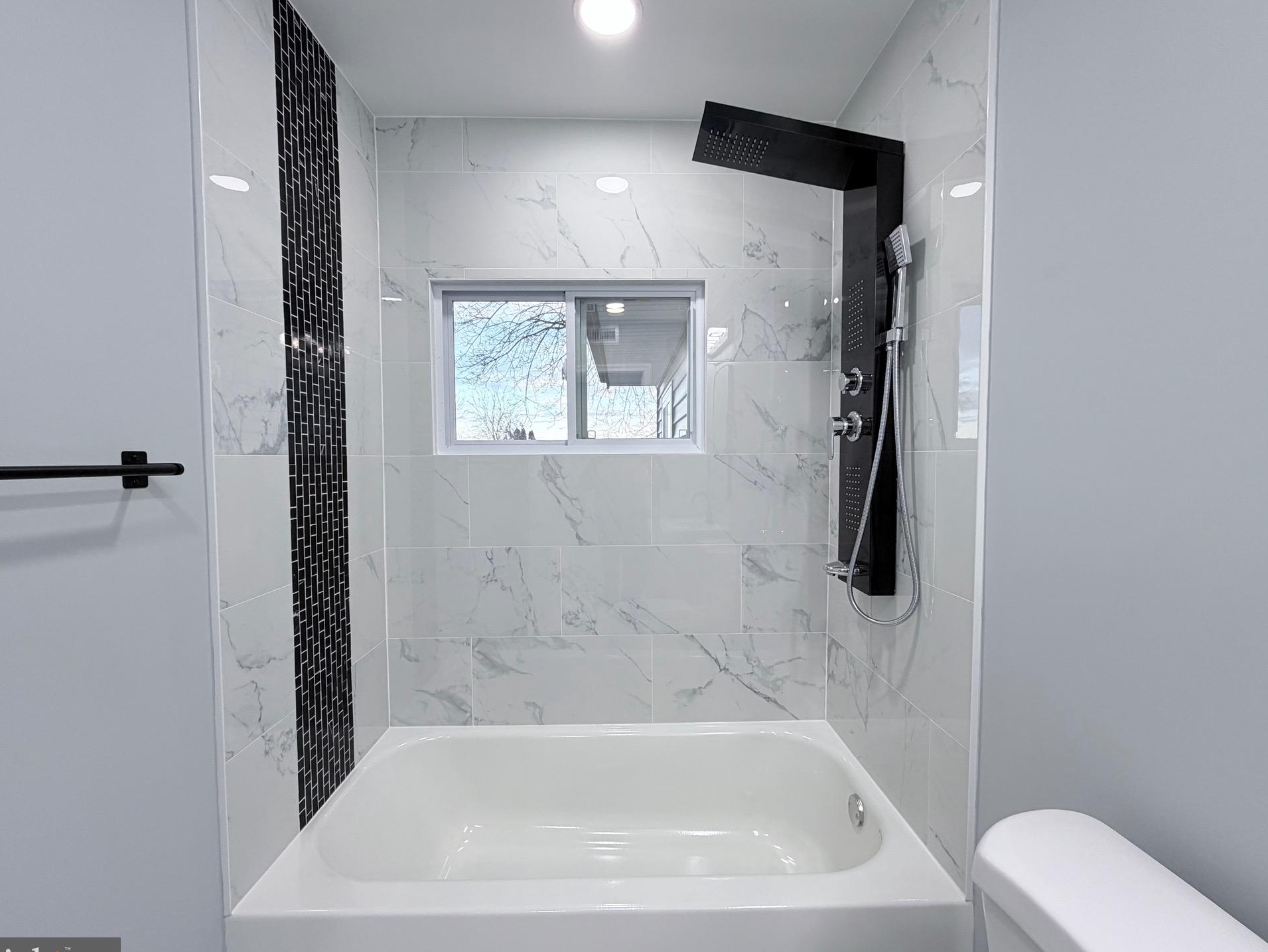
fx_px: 550
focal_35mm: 15
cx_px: 634
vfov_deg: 81.8
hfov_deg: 98.2
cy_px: 482
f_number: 2.2
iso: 160
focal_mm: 2.22
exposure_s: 1/120
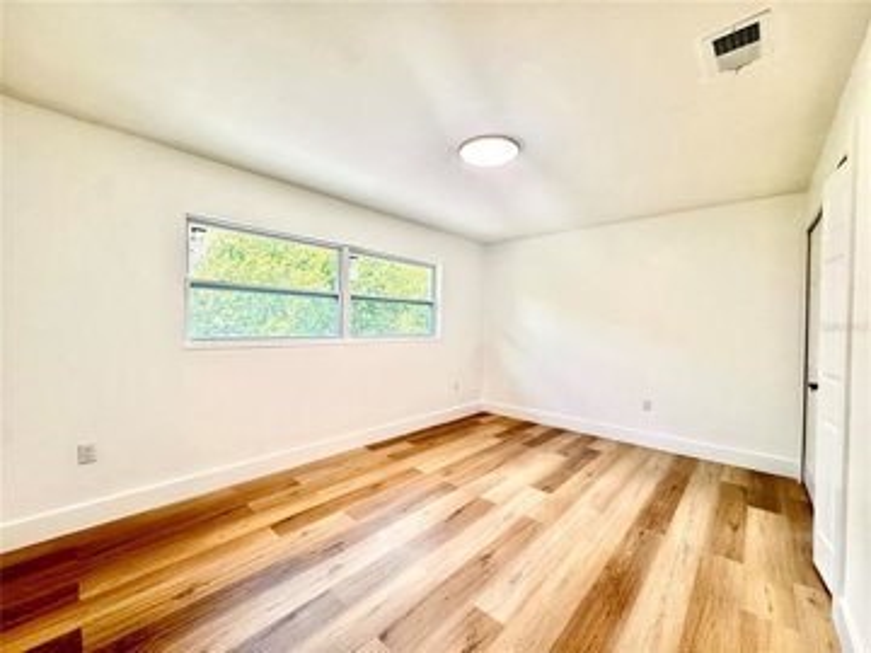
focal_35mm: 14
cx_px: 436
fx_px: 352
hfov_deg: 102.1
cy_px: 326
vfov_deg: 85.7
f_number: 2.2
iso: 250
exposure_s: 1/120
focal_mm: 2.22
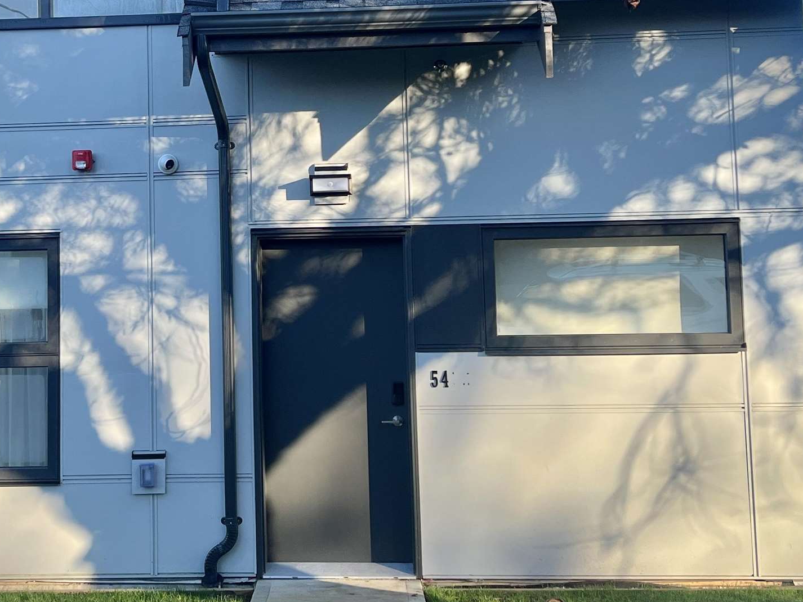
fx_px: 1299
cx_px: 262
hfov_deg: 34.0
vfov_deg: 25.9
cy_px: 195
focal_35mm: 56
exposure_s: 1/965
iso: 50
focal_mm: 5.7
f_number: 1.5
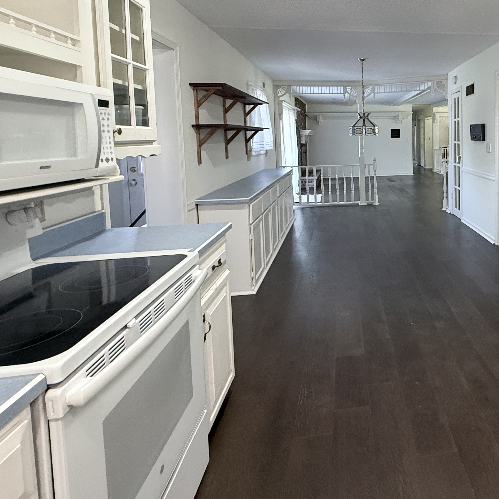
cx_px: 405
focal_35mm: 23
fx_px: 375
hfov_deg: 61.2
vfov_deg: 65.1
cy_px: 159
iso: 500
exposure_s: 1/60
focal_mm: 2.22
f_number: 2.2
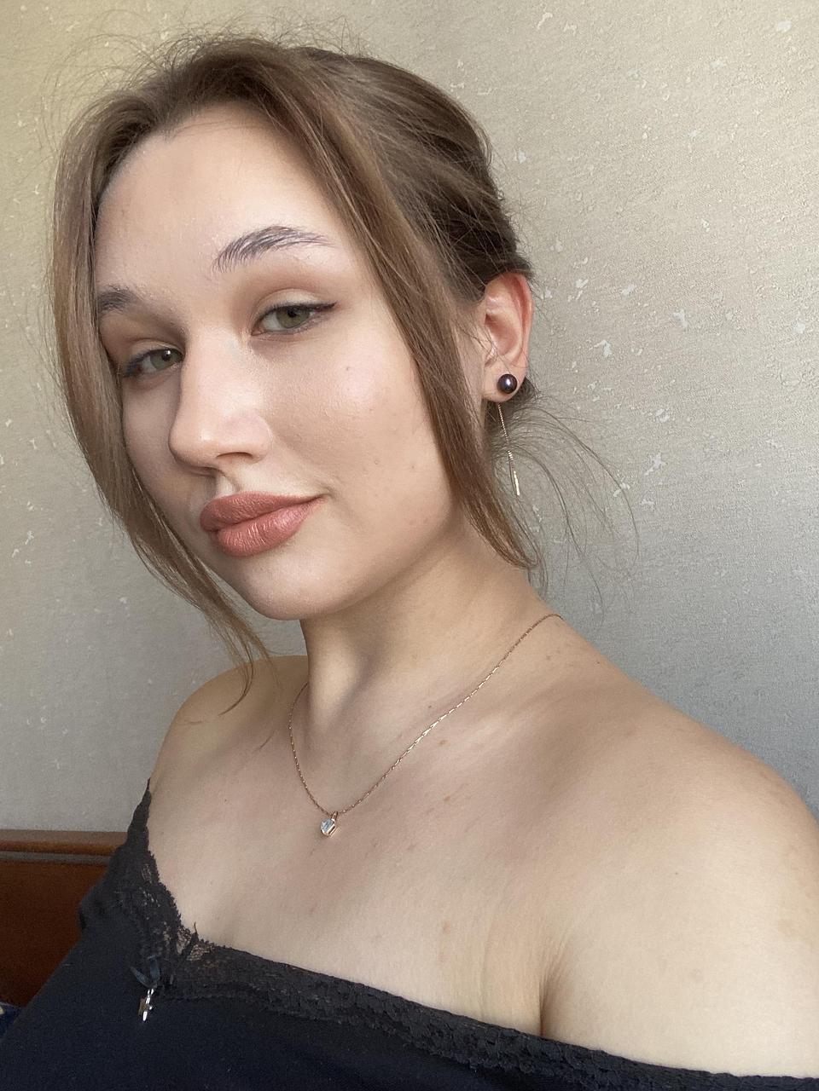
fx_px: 946
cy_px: 546
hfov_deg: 46.8
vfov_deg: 60.0
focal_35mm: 30
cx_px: 410
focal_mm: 2.71
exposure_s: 1/101
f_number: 2.2
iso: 100
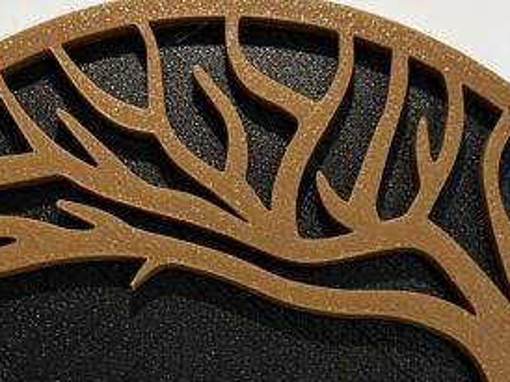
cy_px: 537
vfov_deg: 17.7
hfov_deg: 25.6
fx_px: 1119
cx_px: 212
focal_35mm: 76
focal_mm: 5.7
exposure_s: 1/60
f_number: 1.5
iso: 320
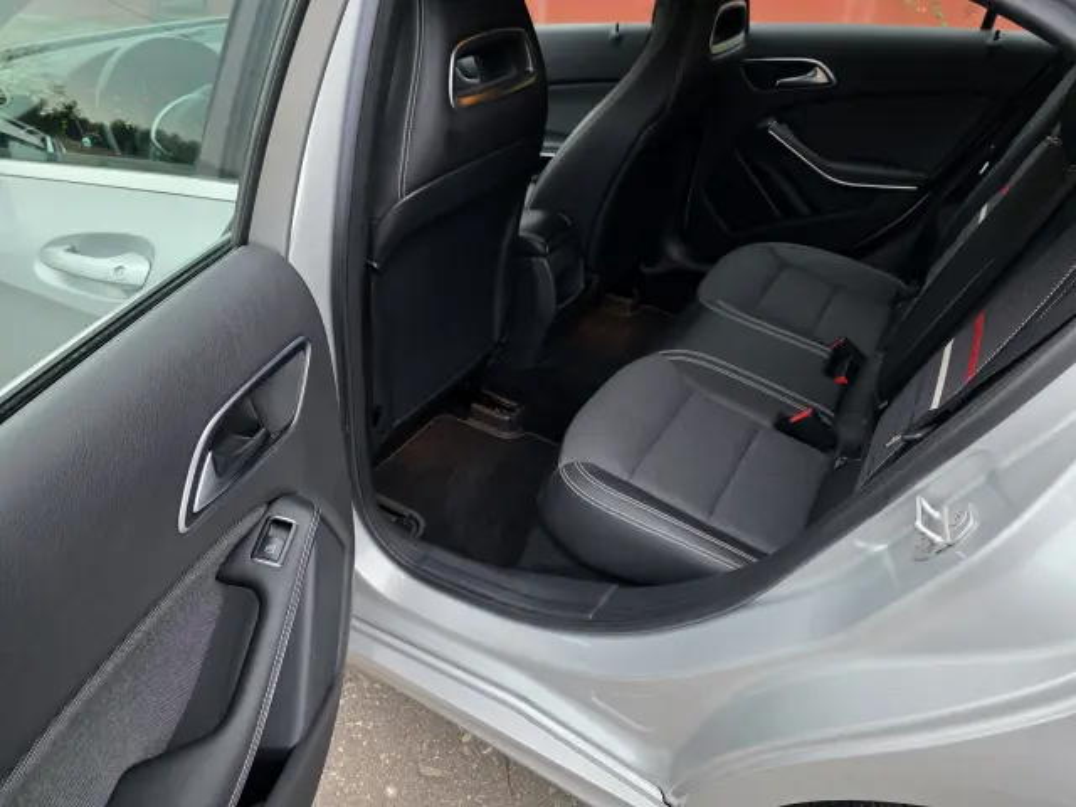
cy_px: 404
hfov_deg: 73.9
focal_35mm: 23
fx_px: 715
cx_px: 538
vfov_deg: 58.9
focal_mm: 6.3
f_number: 1.7
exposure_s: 1/100
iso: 320
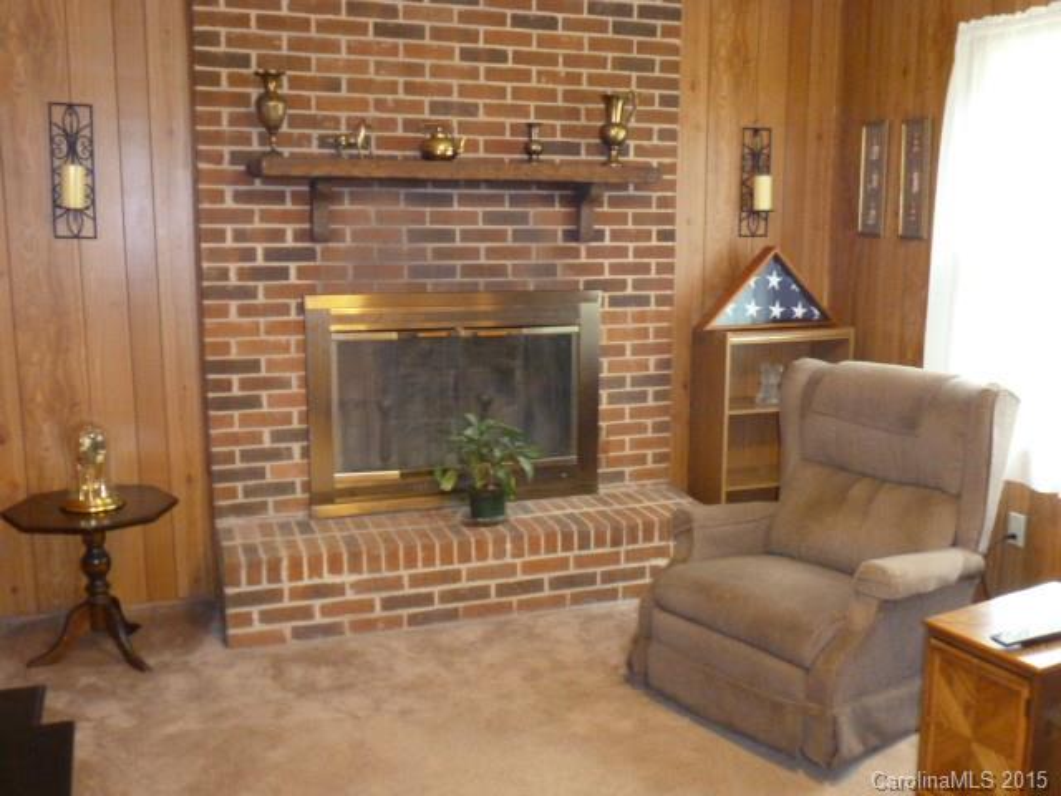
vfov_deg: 42.9
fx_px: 1011
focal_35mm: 33
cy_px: 398
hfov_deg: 55.4
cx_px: 530
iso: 800
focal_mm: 5.9
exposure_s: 1/10
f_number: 3.6
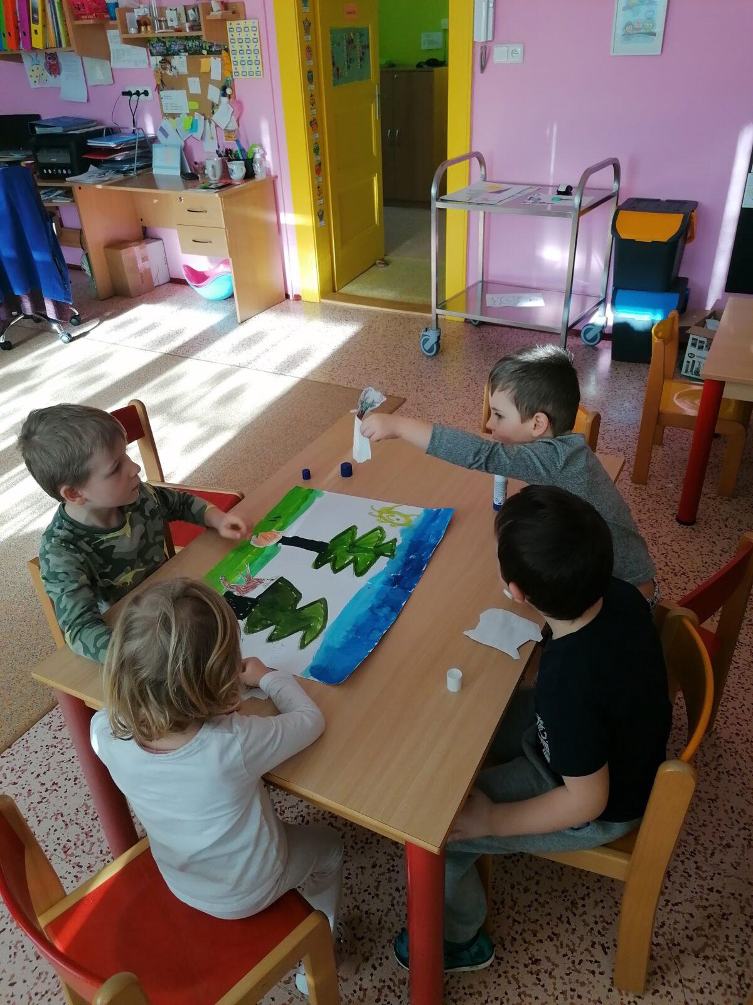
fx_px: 783
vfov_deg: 65.3
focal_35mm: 27
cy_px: 502
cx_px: 376
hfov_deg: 51.4
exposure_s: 1/100
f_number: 1.8
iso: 100
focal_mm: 4.75
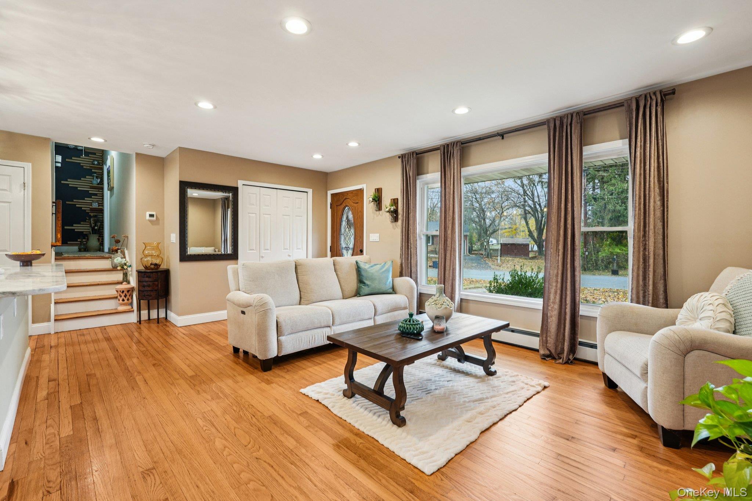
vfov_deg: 72.0
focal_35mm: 16
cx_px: 376
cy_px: 250
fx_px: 345
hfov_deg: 95.0
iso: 400
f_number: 9
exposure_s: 1/15
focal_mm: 16.5
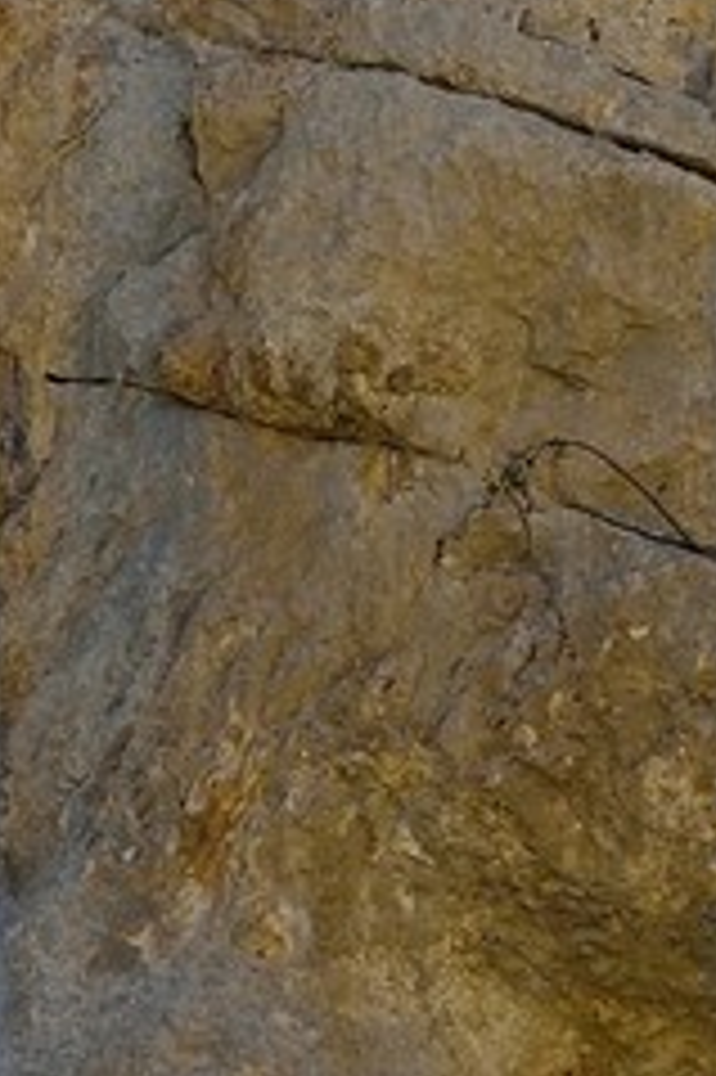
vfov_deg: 4.8
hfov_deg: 3.3
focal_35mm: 415
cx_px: 358
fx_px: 12398
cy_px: -1940
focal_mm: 62
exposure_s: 1/200
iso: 200
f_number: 8
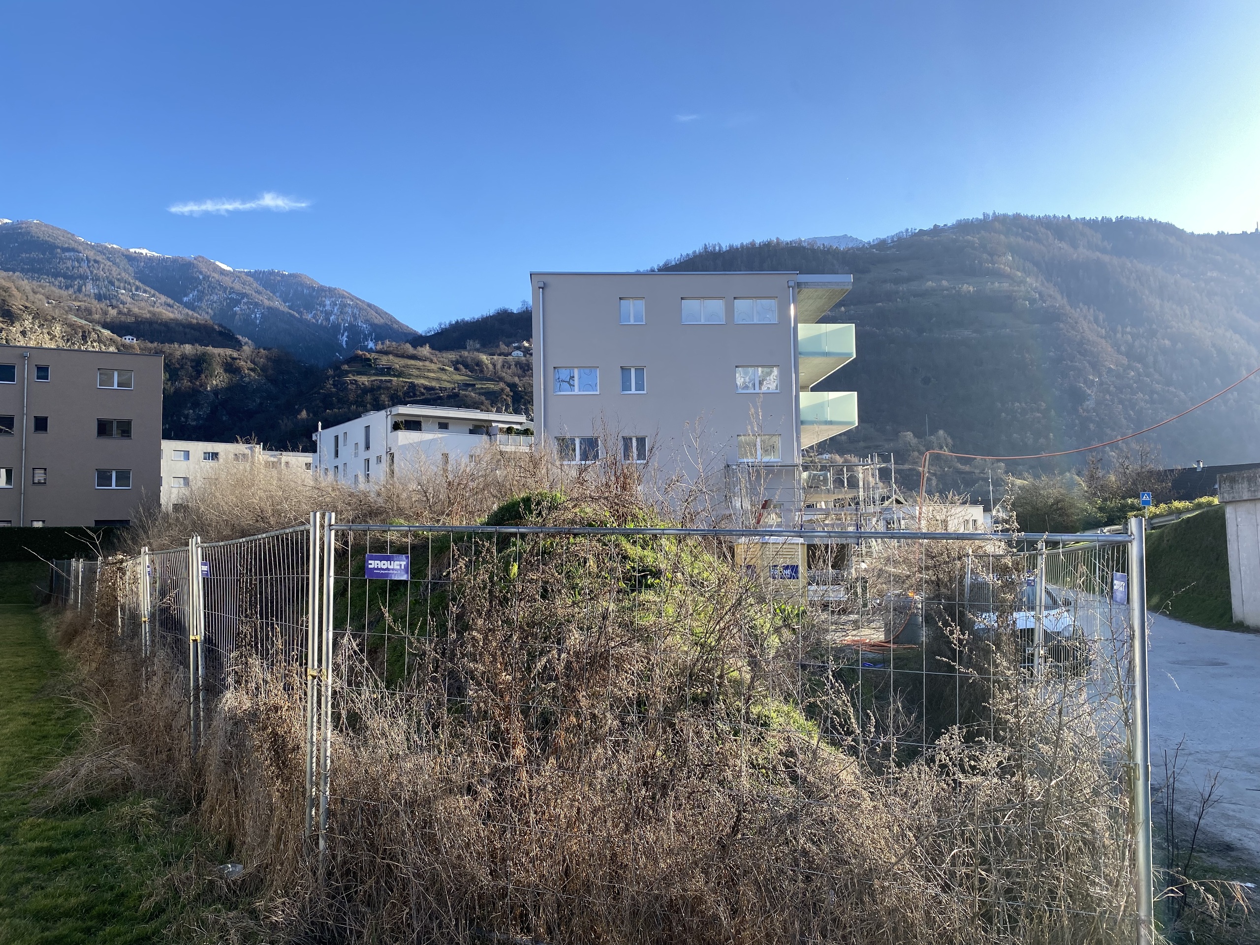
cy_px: 472
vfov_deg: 53.1
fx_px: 946
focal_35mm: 26
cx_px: 630
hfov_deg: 67.3
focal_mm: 4.25
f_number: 1.8
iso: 32
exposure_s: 1/1170
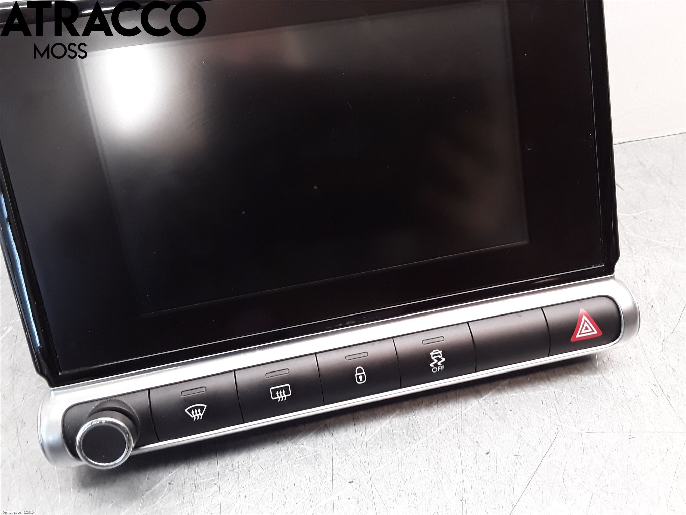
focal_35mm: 28
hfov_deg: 63.4
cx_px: 343
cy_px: 258
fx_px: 555
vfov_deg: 49.7
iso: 100
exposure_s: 1/50
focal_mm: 2.91
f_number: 1.9
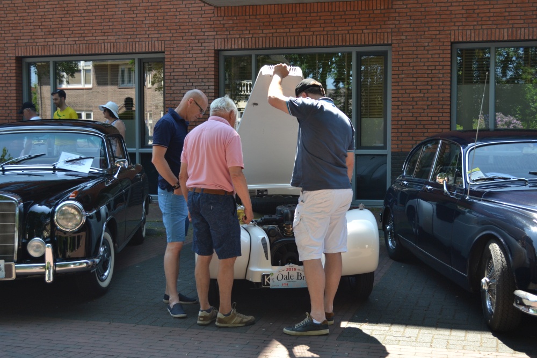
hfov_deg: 41.1
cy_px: 179
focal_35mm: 48
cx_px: 268
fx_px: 716
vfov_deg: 28.1
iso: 160
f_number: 5.6
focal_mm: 32
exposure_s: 1/125
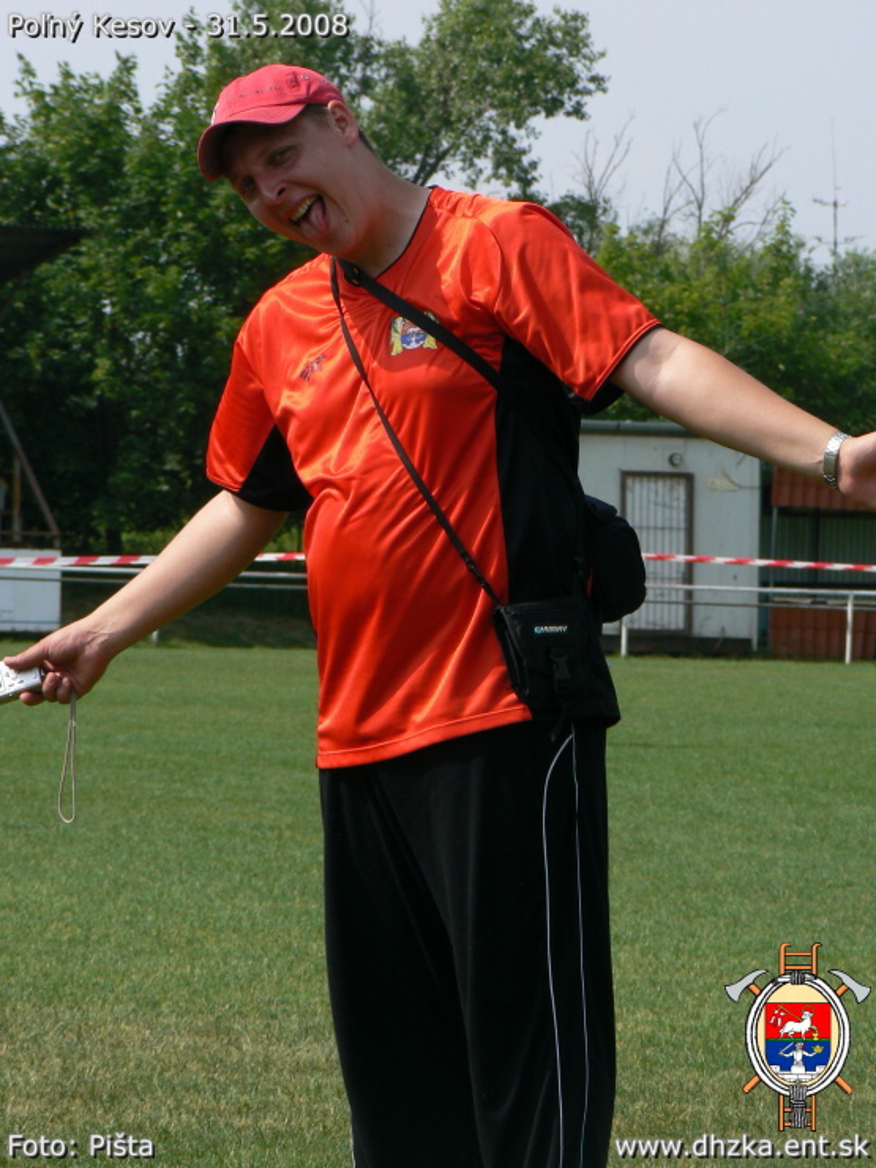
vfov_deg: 10.4
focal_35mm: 190
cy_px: 584
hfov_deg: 7.8
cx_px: 438
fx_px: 6411
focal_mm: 31.6
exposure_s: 1/400
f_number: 7.1
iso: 80
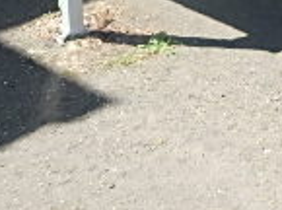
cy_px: -158
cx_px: 300
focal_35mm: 93
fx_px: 756
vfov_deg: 14.2
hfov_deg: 20.3
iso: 125
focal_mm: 3.7
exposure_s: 1/400
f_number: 3.5
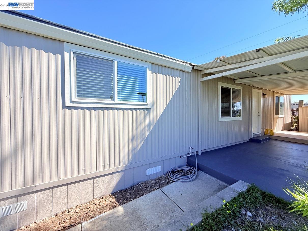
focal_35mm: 14
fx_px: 125
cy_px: 116
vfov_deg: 85.7
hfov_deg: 102.1
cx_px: 154
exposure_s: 1/1464
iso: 50
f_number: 2.2
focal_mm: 2.22
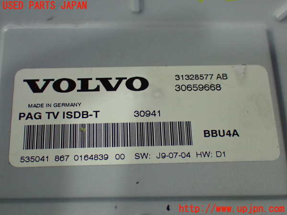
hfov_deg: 27.4
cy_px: 108
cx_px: 144
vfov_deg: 20.7
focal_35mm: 71
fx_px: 589
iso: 1250
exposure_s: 1/60
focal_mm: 12.73
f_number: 3.9
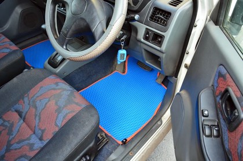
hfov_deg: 67.5
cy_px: 80
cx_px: 122
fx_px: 182
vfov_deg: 47.7
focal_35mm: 27
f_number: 8
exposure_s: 1/15
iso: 400
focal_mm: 18
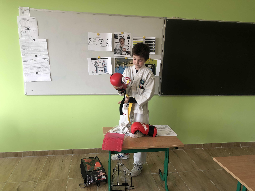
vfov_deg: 49.7
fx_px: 206
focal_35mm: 28
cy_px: 96
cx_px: 128
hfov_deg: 63.4
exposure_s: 1/100
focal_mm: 3.99
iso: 32
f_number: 1.8
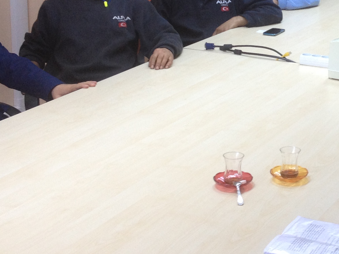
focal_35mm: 97
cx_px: 346
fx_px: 950
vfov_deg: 15.1
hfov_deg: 19.6
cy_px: 23
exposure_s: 1/25
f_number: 2.4
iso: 50
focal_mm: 4.28
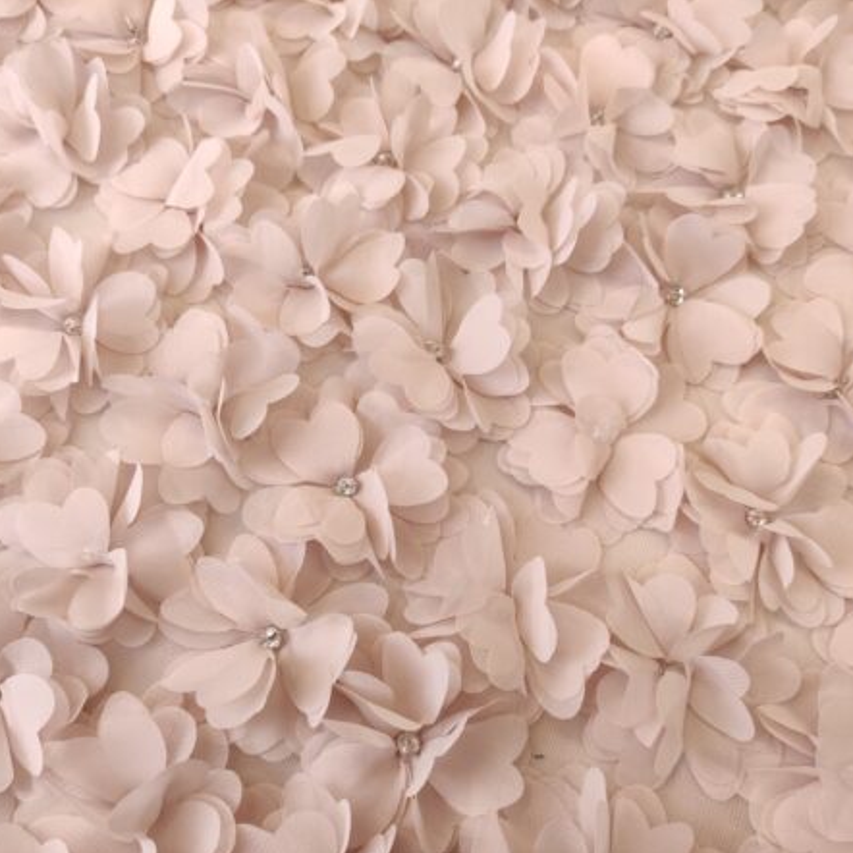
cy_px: 430
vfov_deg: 54.0
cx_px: 382
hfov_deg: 53.9
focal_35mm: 30
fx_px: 836
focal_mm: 5.43
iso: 200
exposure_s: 1/125
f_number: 1.89
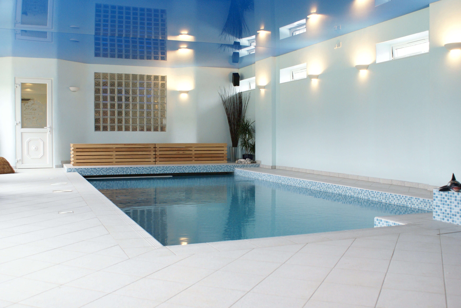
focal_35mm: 36
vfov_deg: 37.0
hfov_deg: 53.1
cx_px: 230
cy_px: 154
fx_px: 462
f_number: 4.5
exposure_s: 1/25
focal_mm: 24
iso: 400
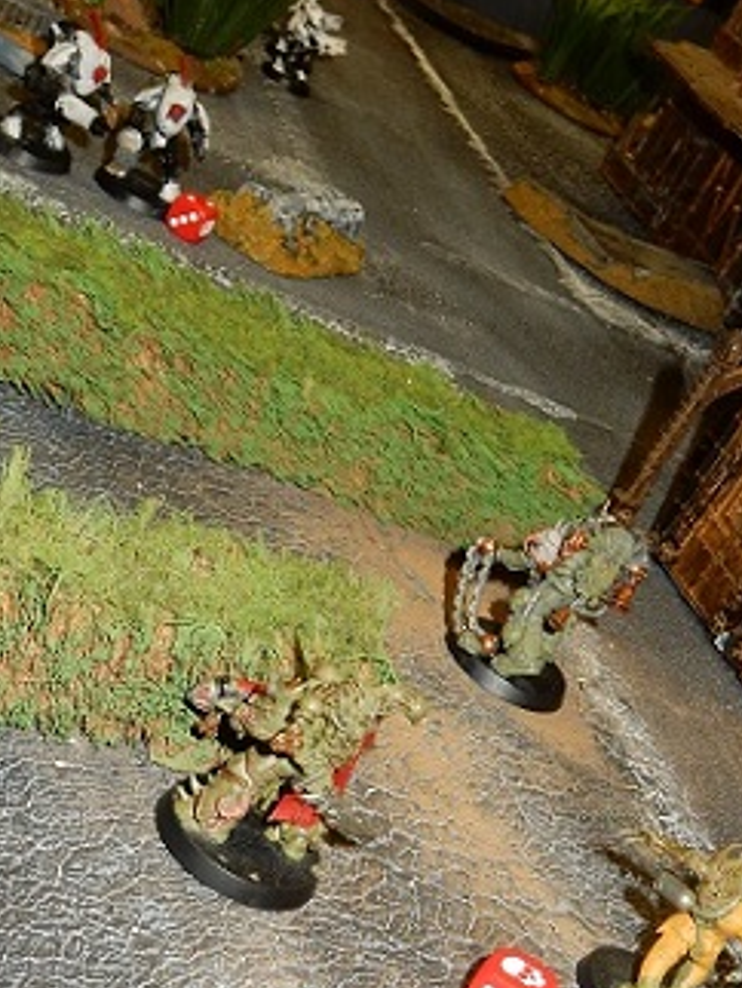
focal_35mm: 67
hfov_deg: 21.7
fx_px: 1912
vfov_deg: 28.8
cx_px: 166
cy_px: 640
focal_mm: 6.4
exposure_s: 1/30
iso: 200
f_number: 4
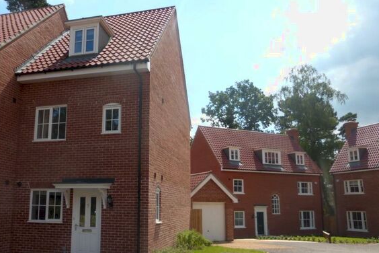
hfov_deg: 59.7
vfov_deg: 42.2
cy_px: 143
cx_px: 150
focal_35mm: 31
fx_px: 326
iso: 100
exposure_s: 1/1000
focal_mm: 4.3
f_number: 3.3
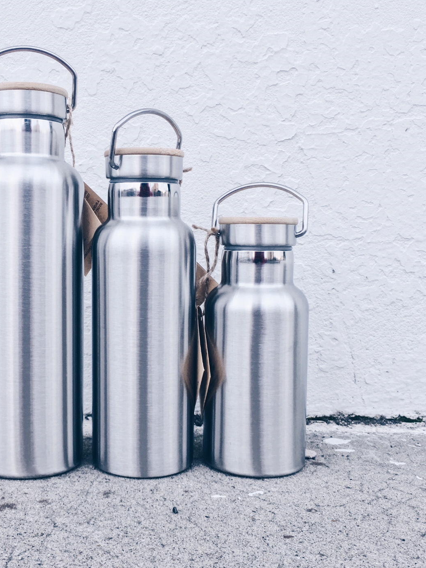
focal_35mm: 42
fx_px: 689
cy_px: 302
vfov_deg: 44.8
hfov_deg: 34.0
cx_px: 140
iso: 32
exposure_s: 1/50
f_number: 2.2
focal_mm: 4.15
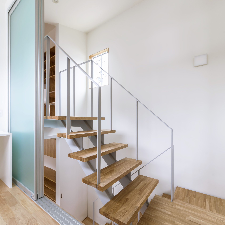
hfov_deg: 87.4
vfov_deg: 87.2
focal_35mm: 16
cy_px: 123
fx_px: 118
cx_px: 112
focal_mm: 12
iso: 100
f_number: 10
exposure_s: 1/10
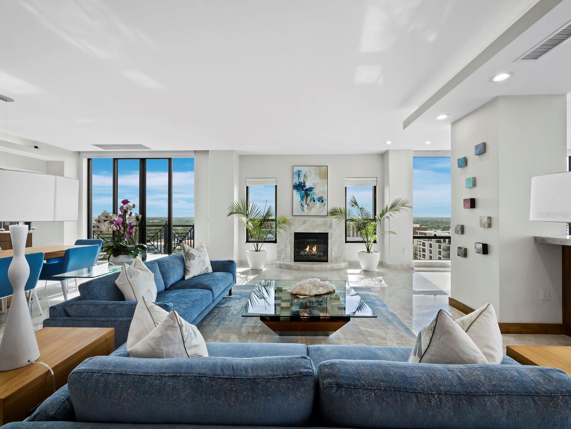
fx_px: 231
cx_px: 286
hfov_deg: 102.0
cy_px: 214
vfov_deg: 85.7
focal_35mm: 14
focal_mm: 7
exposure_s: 1/15
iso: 400
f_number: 11
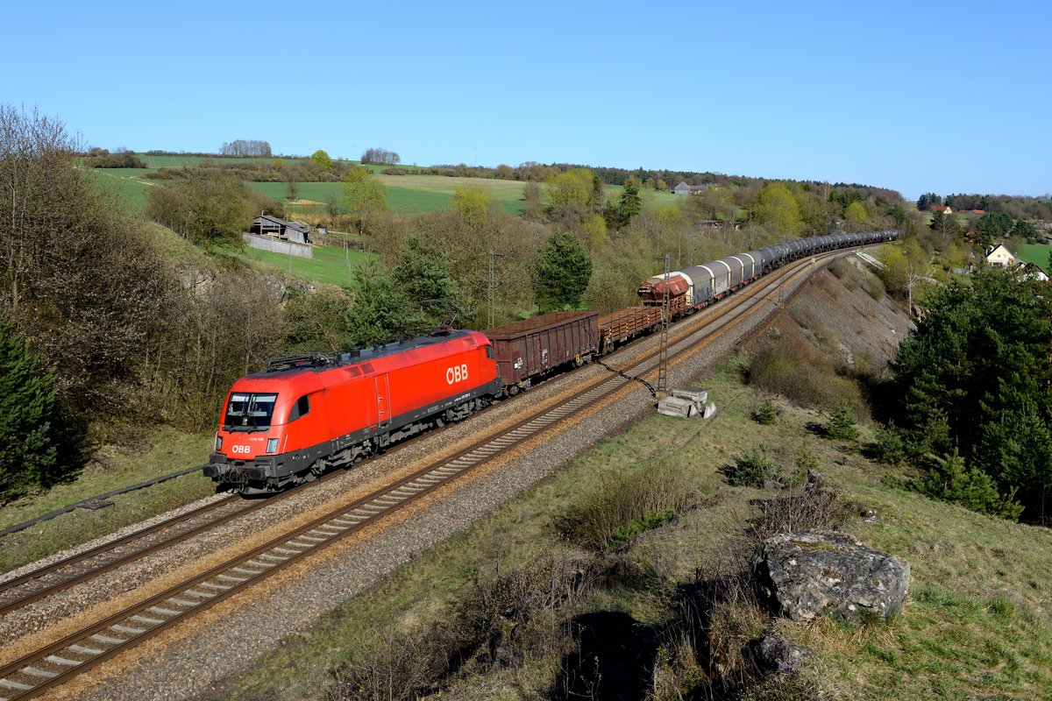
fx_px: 1023
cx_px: 526
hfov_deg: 54.4
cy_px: 350
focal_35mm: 35
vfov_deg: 37.9
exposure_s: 1/1600
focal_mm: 35
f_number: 6.3
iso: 250
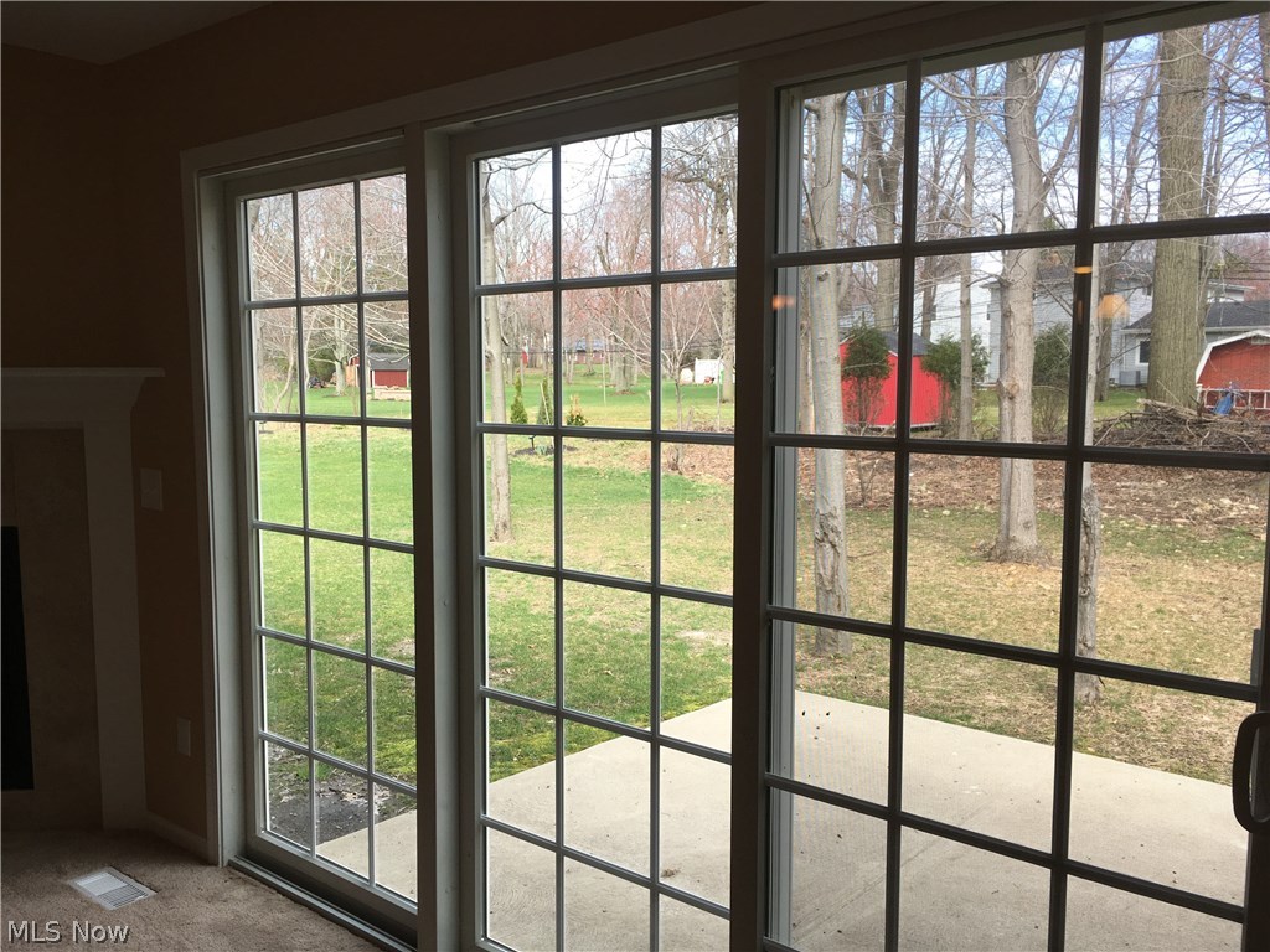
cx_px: 635
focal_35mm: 29
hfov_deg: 61.7
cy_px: 476
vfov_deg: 48.2
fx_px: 1064
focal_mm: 4.15
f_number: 2.2
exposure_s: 1/174
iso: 25
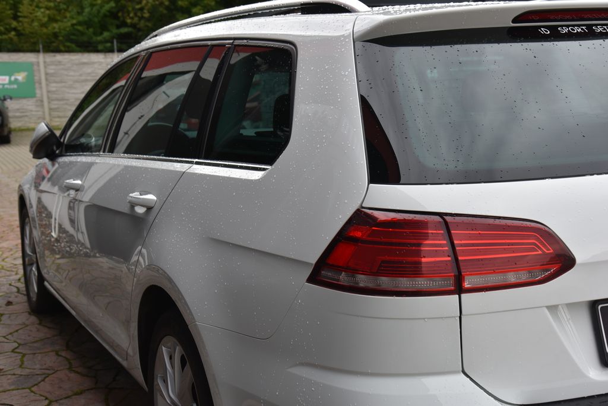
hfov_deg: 41.1
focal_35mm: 48
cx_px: 304
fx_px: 811
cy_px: 203
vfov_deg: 28.1
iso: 500
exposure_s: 1/160
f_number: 6.3
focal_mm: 48
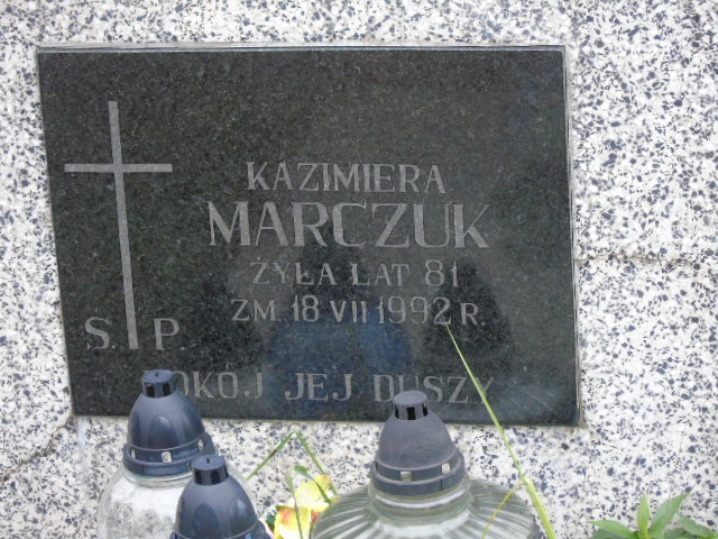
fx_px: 2945
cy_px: 270
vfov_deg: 10.4
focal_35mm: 142
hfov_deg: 13.9
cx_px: 359
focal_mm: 25
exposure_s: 1/125
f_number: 4.7
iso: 400
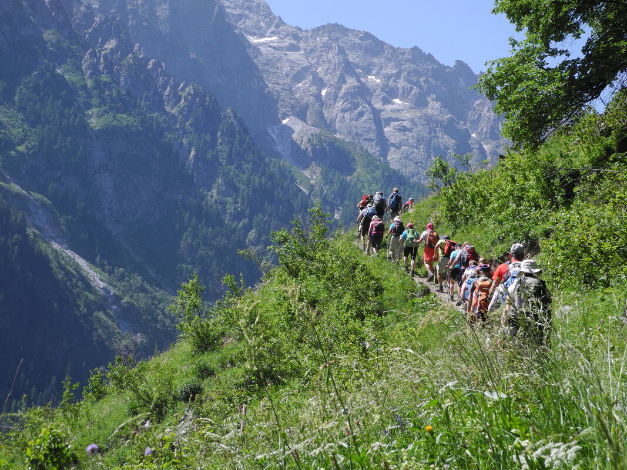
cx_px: 314
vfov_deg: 21.6
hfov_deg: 28.6
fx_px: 1232
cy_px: 235
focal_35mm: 68
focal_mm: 14.5
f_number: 4
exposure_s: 1/800
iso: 100
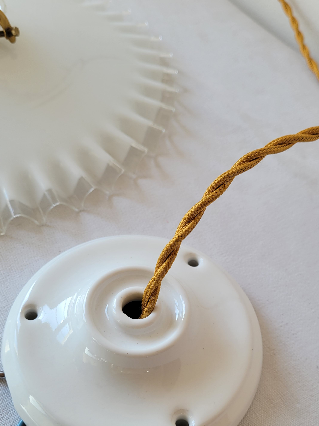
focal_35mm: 37
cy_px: 272
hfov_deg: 38.7
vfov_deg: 49.5
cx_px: 164
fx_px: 455
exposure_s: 1/172
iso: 40
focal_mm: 5.4
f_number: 1.8
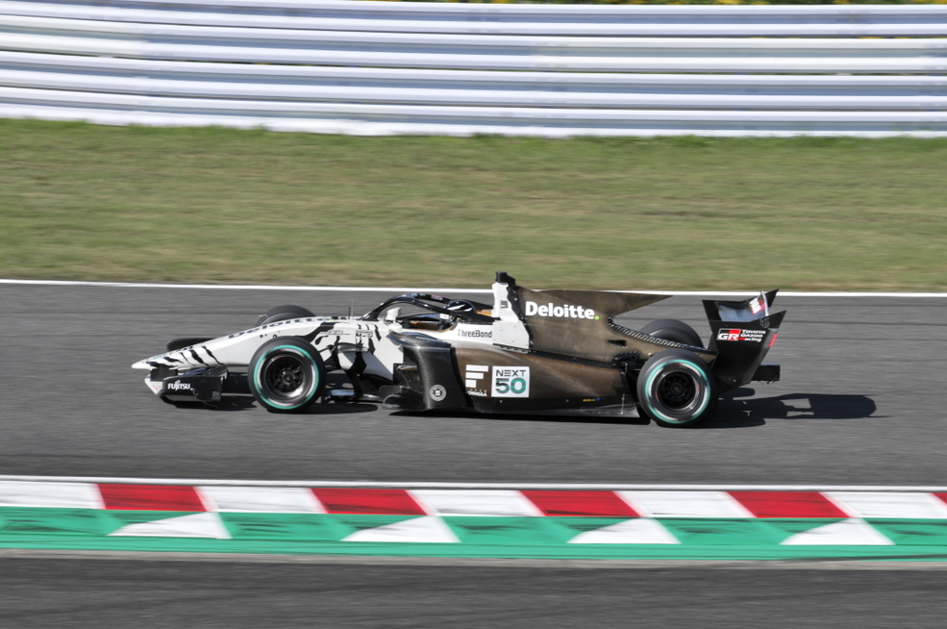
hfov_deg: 7.4
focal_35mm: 278
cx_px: 474
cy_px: 314
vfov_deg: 4.9
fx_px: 7290
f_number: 11
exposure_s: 1/320
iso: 200
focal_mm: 185
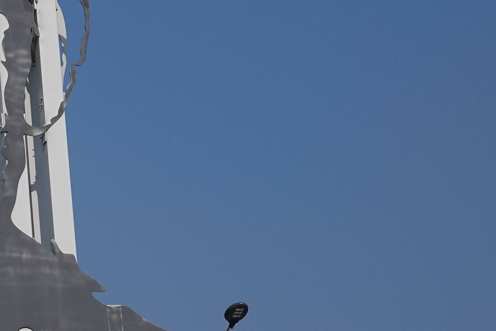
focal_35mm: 121
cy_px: 168
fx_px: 1667
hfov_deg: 15.6
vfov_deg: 11.3
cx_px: -251
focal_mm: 13.31
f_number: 4
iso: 100
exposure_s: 1/640
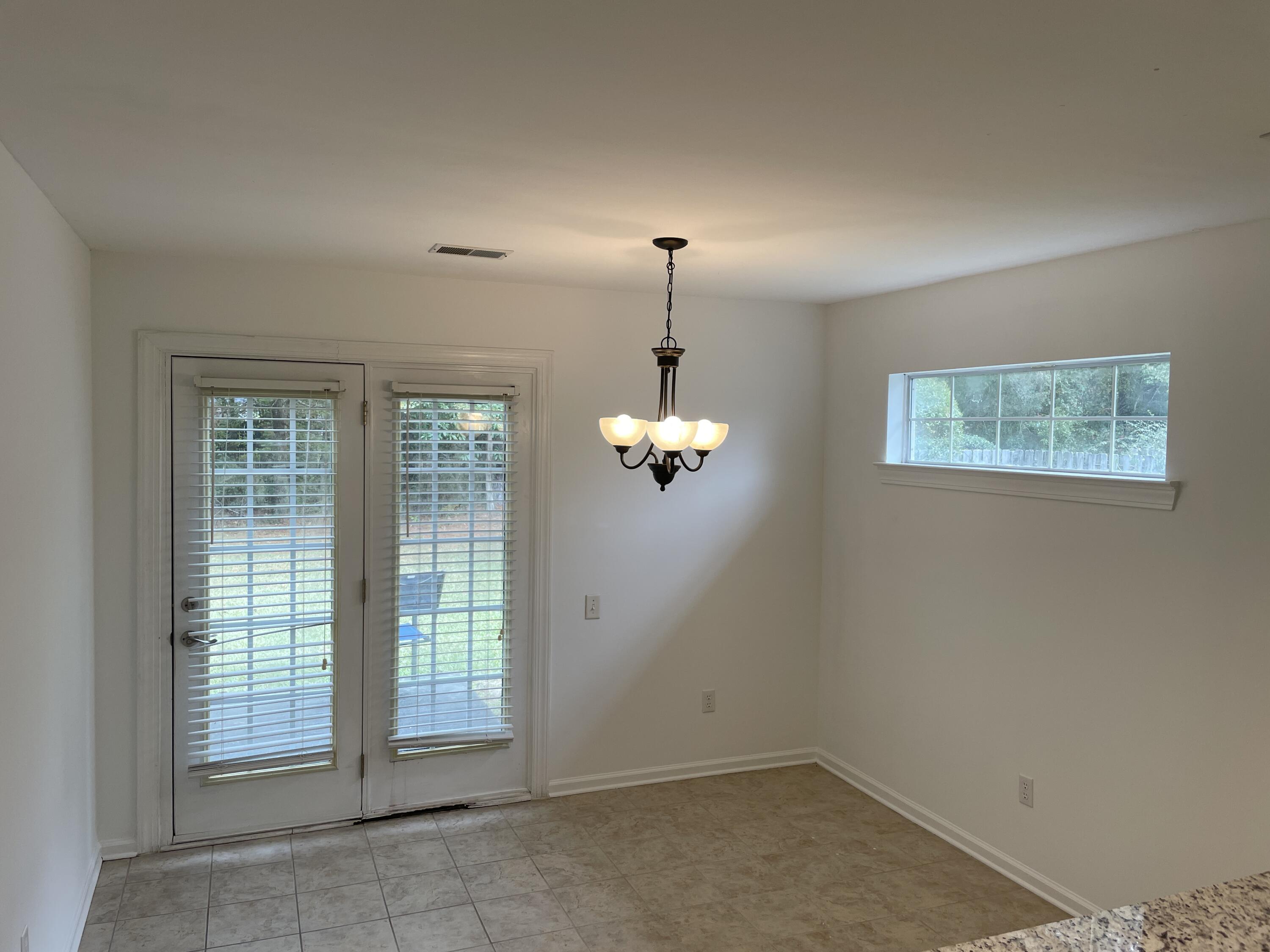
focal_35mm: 26
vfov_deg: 53.1
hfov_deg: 67.3
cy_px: 476
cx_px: 635
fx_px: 954
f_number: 1.6
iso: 40
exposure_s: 1/120
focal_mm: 4.2
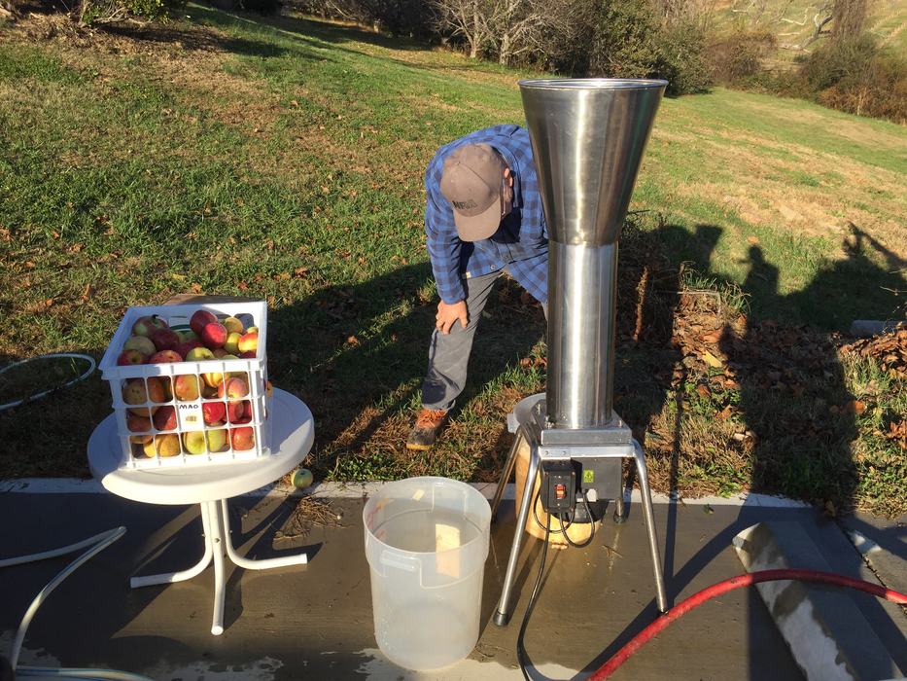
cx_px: 454
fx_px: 760
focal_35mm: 29
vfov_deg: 48.2
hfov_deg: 61.7
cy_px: 340
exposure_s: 1/1412
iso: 32
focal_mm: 4.15
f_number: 2.2
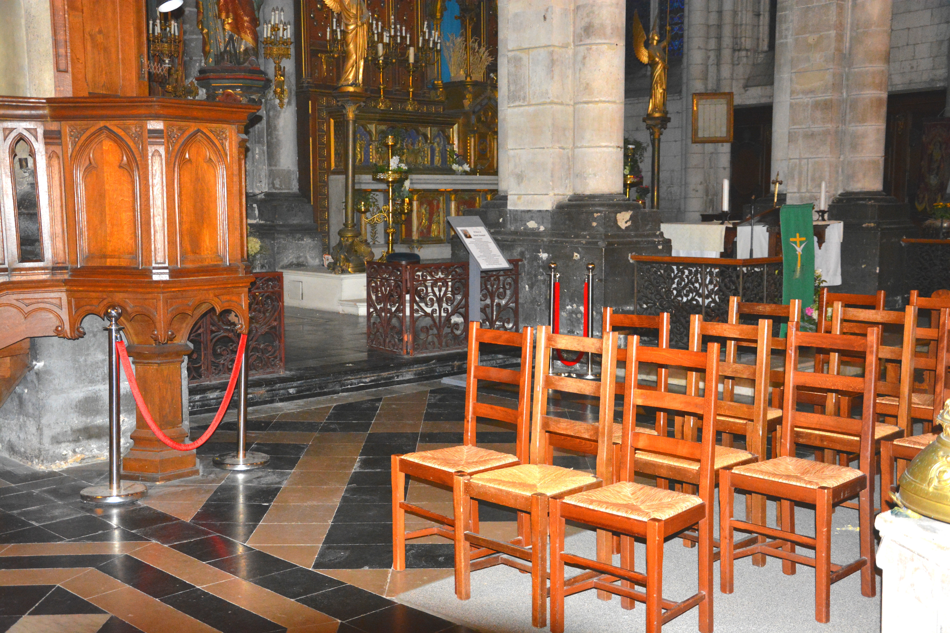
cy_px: 316
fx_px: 1108
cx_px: 475
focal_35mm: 42
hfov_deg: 46.4
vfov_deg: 31.9
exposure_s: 1/60
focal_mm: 28
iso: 3200
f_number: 4
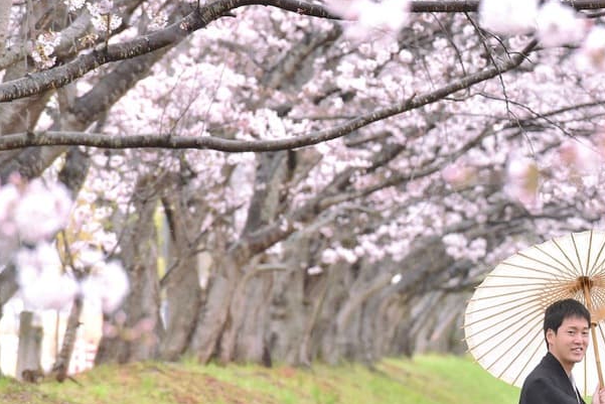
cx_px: 608
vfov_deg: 2.9
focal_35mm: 479
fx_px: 8051
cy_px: 185
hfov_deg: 4.3
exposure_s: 1/320
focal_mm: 200
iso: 2000
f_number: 8
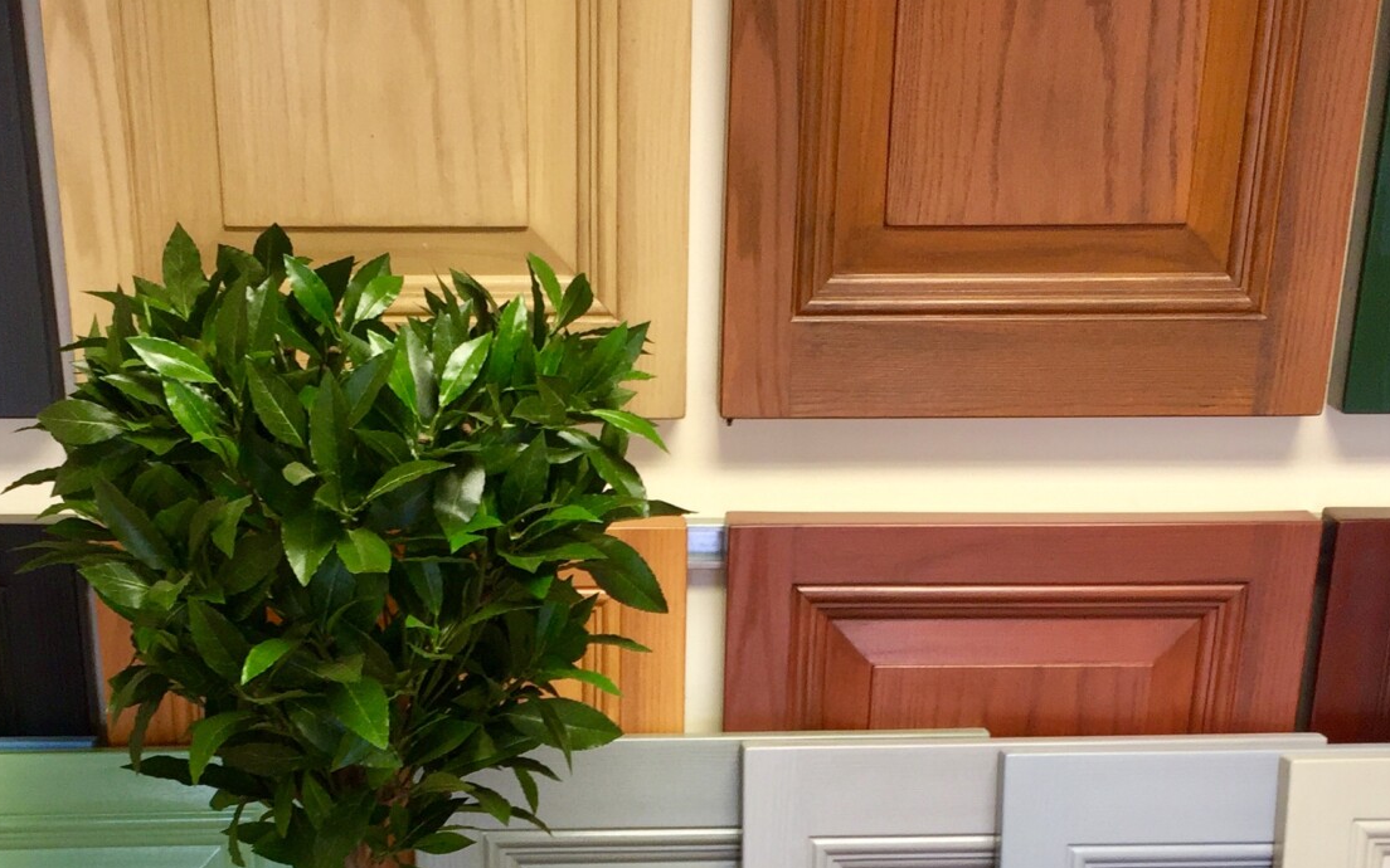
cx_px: 611
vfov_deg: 21.6
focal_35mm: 57
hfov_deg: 35.6
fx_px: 2159
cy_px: 936
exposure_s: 1/50
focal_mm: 4.15
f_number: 2.2
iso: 40
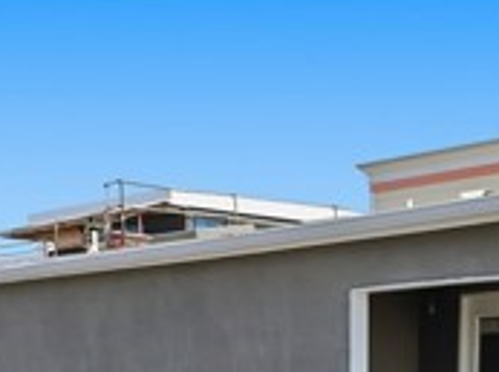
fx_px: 1280
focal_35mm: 89
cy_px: 673
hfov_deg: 22.0
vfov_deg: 14.5
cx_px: 306
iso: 200
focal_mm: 12.3
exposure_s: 1/1000
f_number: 2.8
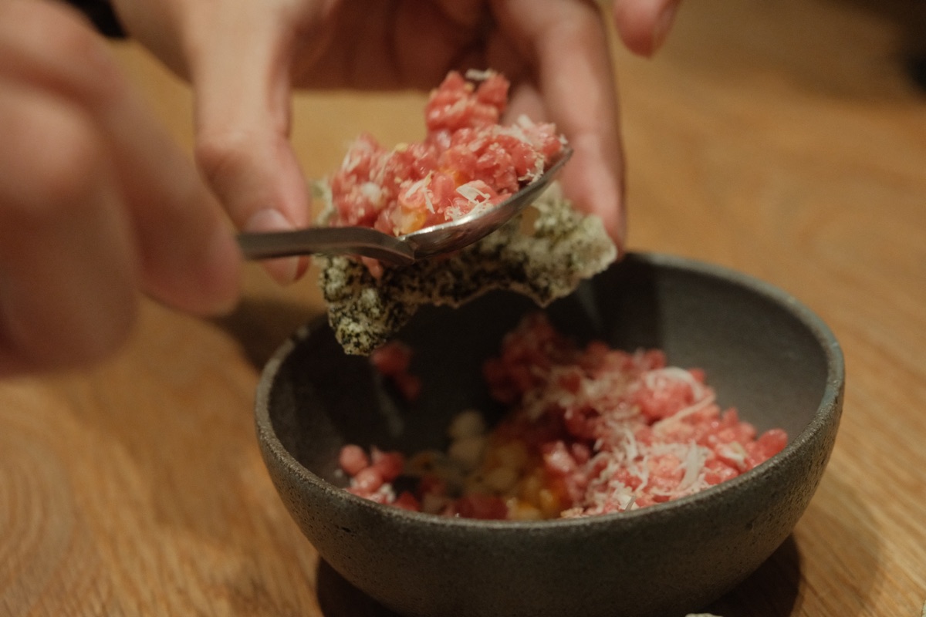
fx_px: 1646
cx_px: 463
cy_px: 308
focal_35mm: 64
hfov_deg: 31.4
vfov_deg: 21.2
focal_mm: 42.4
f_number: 4
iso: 3200
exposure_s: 1/125
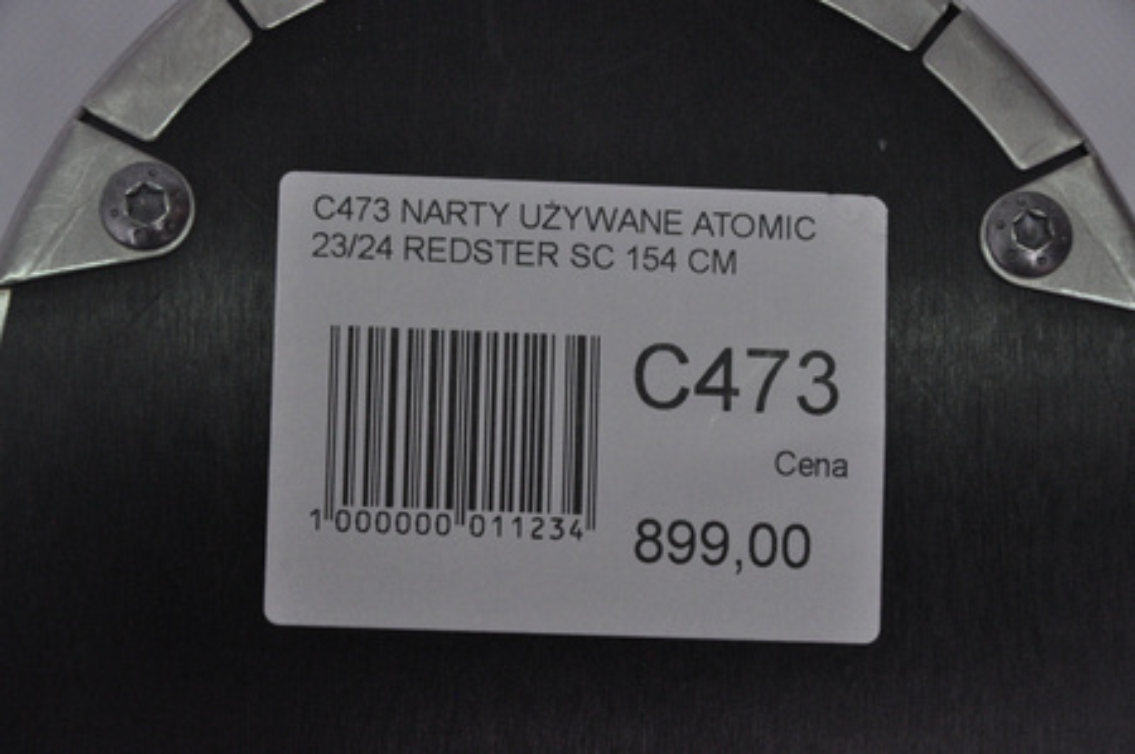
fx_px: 4960
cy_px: 377
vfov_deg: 8.7
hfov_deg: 13.1
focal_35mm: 158
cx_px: 568
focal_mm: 105
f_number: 9.5
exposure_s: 1/125
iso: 3200
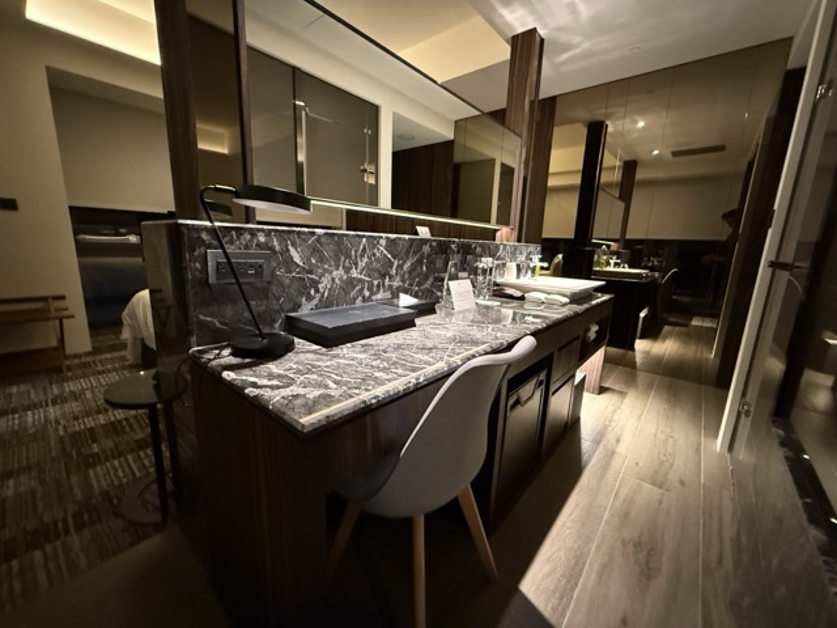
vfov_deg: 85.7
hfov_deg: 102.1
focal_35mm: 14
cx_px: 418
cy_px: 314
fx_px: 339
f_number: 2.2
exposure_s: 1/60
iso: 1250
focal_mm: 2.22
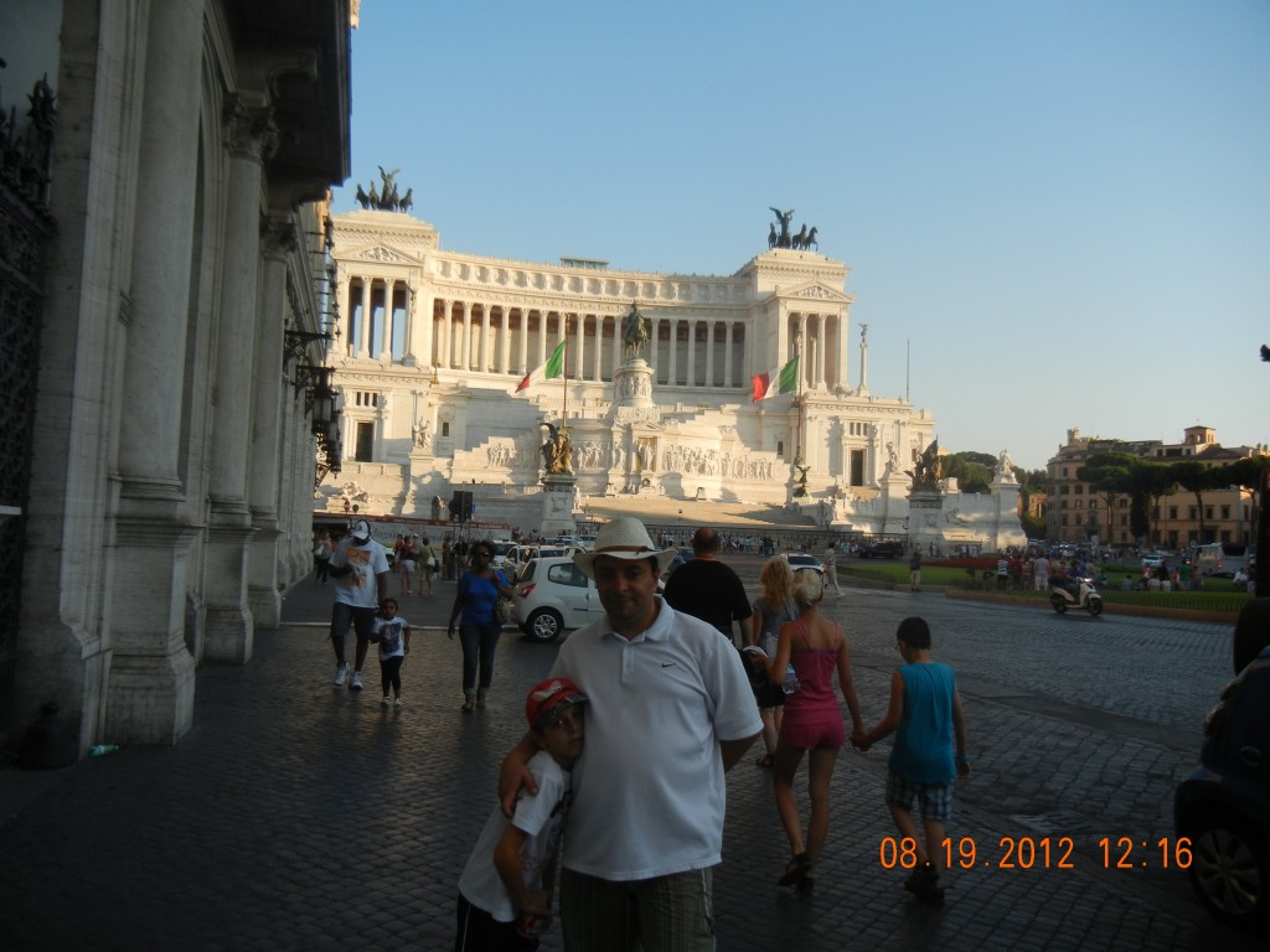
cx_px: 635
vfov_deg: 46.8
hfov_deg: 60.0
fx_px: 1101
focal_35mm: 30
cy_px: 476
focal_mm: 5.4
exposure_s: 1/628
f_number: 3.5
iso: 160
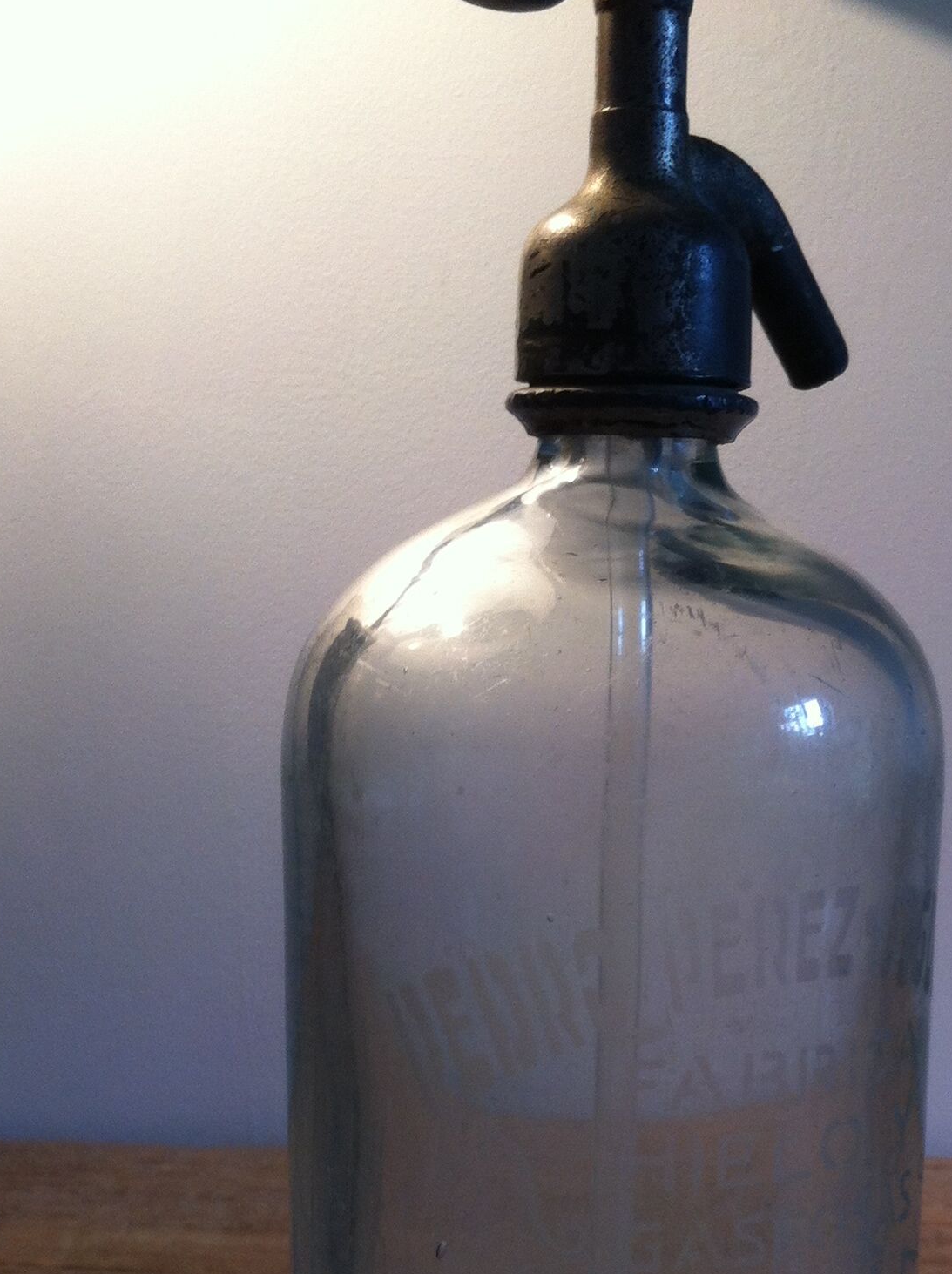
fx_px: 2279
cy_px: 917
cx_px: 623
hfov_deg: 23.5
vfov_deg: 30.8
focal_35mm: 62
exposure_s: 1/15
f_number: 2.8
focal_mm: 3.85
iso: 80
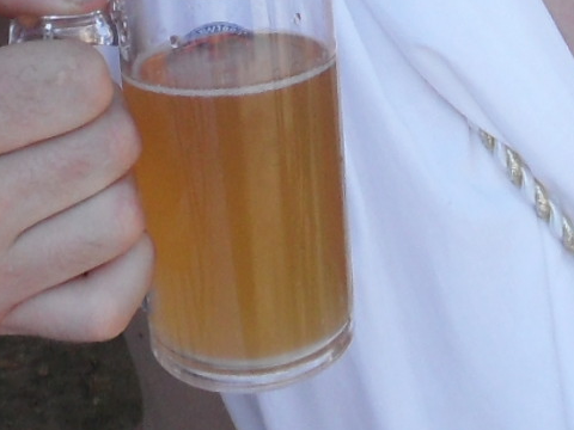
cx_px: 219
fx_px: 2122
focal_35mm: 128
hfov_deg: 15.4
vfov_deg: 10.2
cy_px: -557
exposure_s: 1/180
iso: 80
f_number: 3.2
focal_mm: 3.9
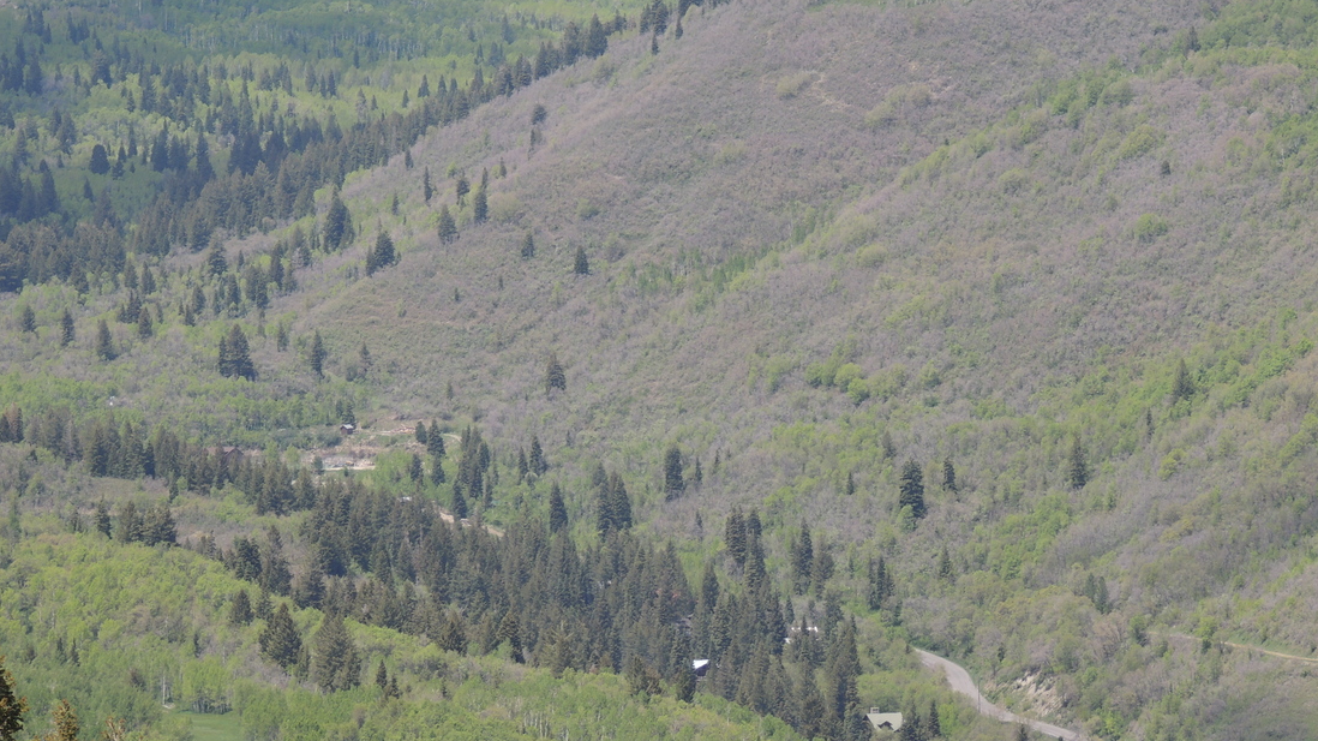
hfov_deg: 10.0
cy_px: 215
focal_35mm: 216
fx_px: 7547
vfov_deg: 5.6
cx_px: 735
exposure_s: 1/500
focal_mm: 30.3
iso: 100
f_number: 4.5
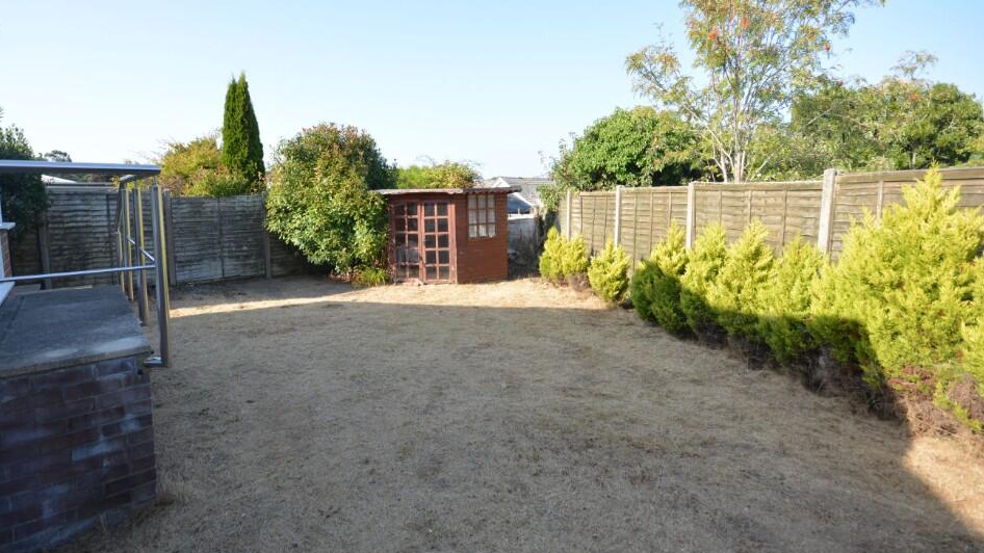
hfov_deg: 95.9
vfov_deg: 63.6
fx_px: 444
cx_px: 467
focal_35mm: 17
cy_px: 239
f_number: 8
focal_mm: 10
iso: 400
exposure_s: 1/320
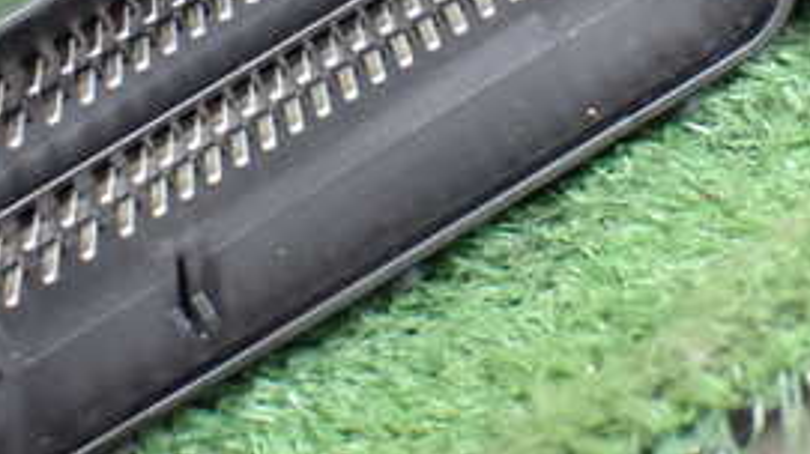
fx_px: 3005
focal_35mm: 140
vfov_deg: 8.5
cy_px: -137
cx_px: 592
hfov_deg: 15.3
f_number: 3.5
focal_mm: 10.35
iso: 1600
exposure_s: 1/60
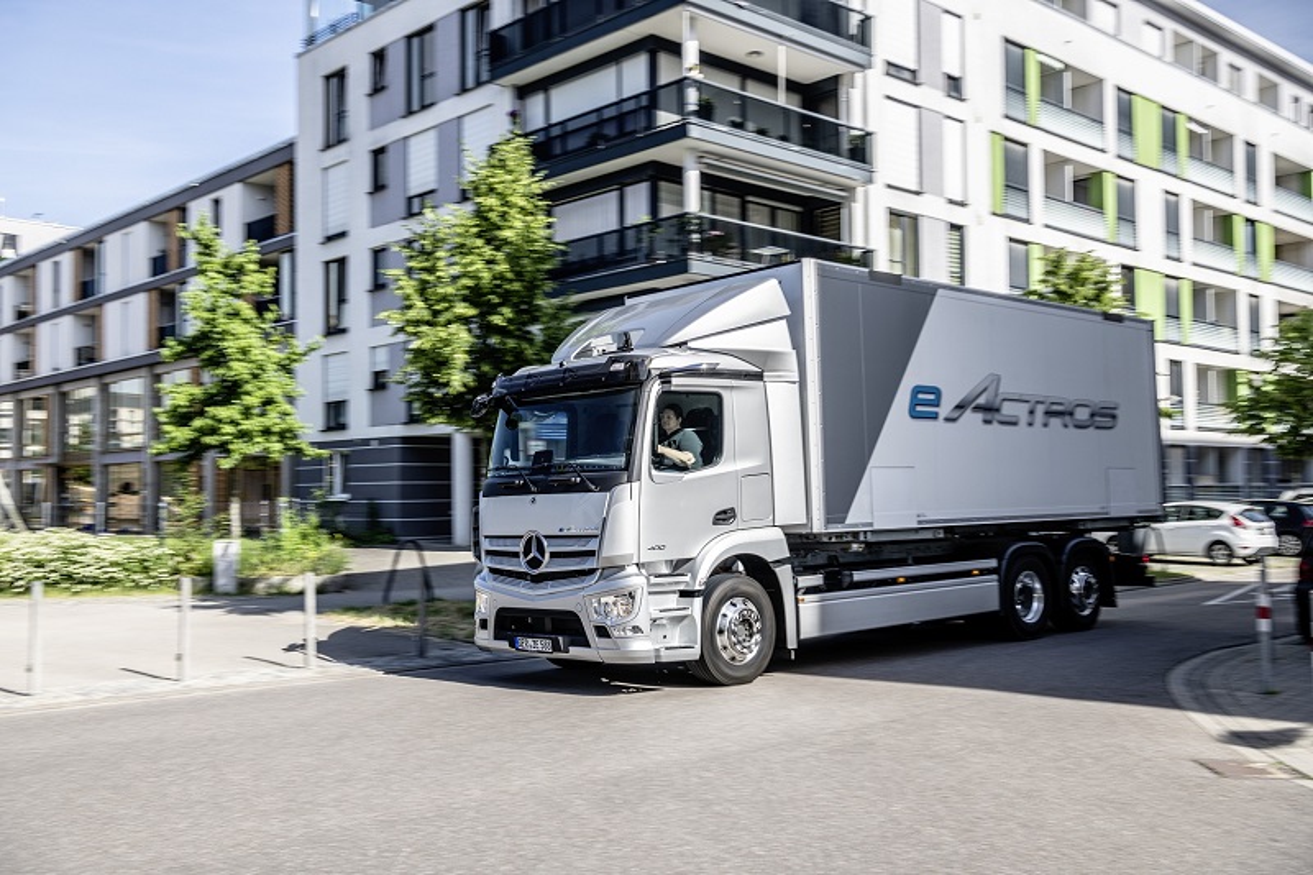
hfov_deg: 54.4
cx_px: 656
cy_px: 438
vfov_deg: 37.8
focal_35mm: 35
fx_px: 1276
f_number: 6.3
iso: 64
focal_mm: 35
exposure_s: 1/80
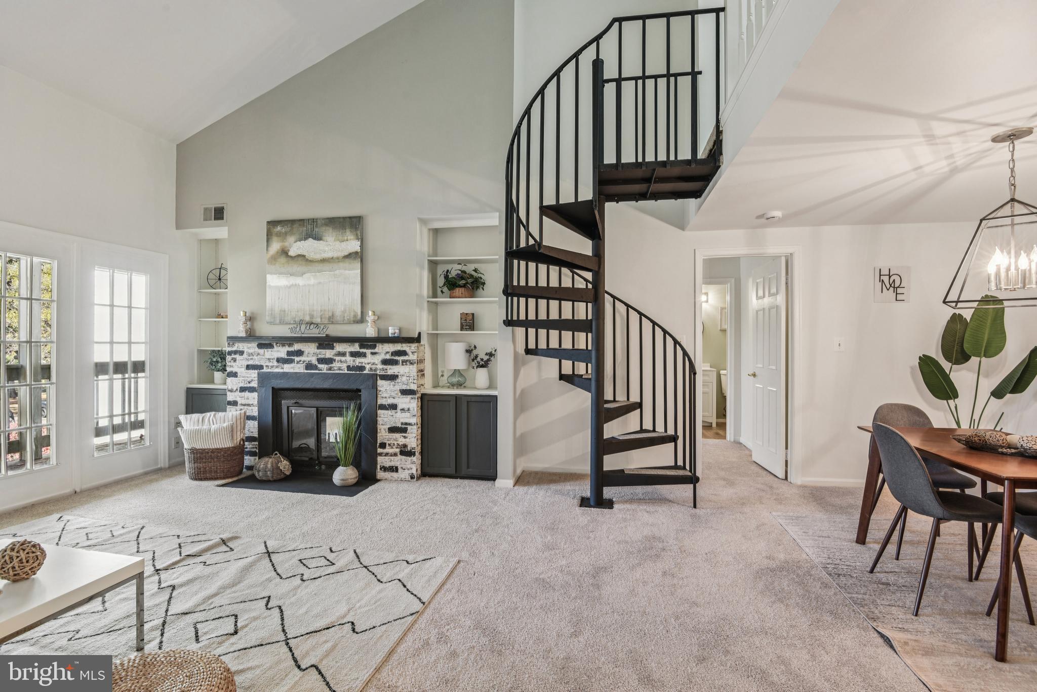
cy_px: 346
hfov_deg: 96.7
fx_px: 461
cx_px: 518
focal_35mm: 16
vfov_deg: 73.8
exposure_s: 1/10
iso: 400
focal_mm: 16
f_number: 8
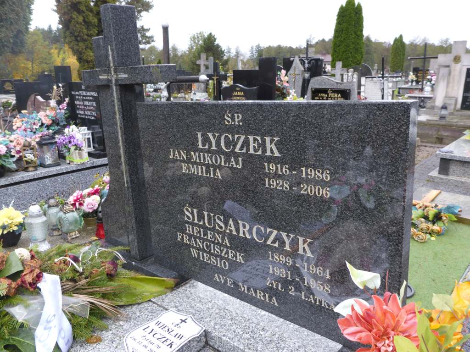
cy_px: 176
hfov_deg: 63.4
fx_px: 380
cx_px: 235
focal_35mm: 28
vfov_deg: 49.7
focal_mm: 4.9
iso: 80
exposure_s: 1/100
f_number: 3.3
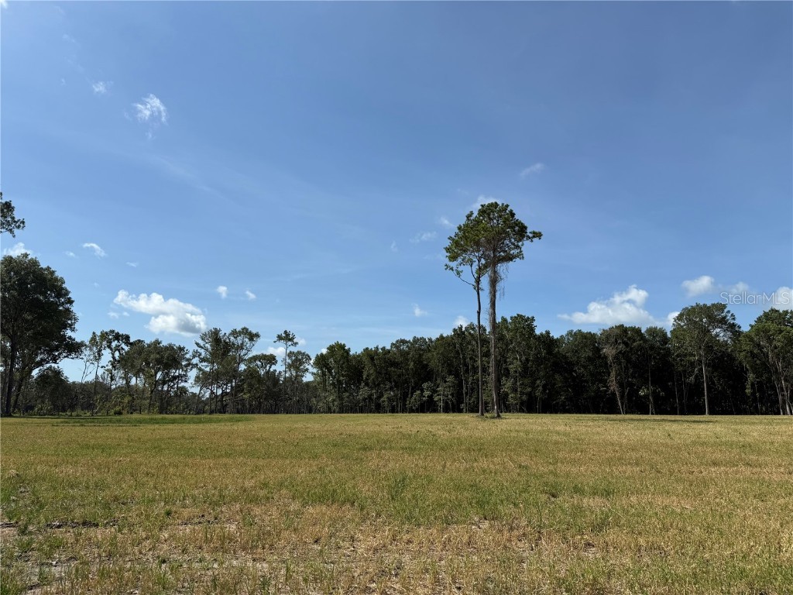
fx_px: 550
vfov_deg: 56.8
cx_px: 396
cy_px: 298
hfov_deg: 71.6
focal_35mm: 24
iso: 80
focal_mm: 6.76
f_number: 1.78
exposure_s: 1/6711
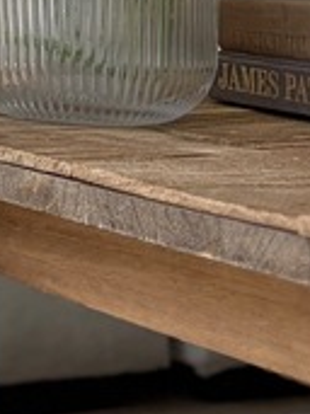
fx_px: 1817
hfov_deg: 9.0
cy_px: -201
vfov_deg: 12.4
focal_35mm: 152
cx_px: -388
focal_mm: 5.96
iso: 50
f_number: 1.6
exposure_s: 1/409
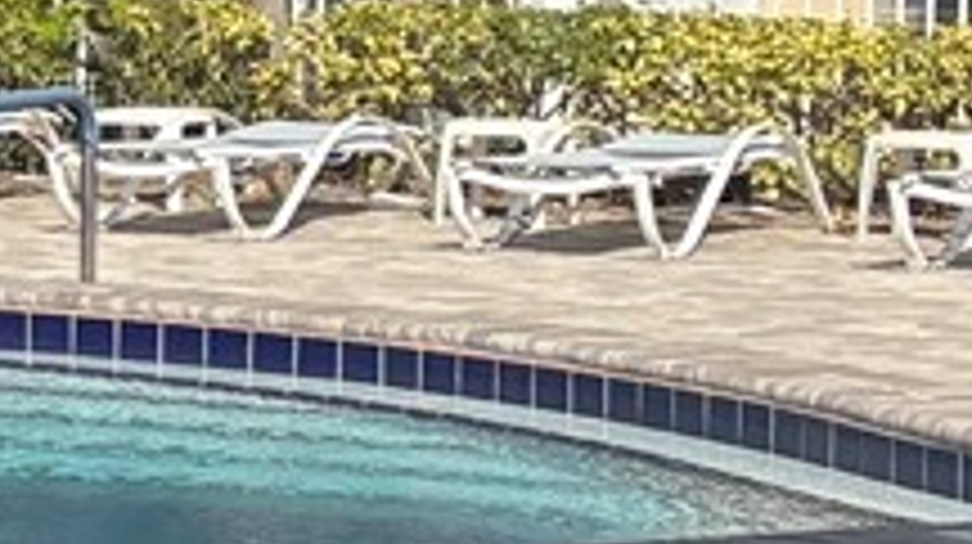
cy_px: 135
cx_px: -1746
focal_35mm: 210
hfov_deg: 8.8
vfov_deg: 5.8
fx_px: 5407
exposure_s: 1/4082
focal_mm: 5.96
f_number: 1.6
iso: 50
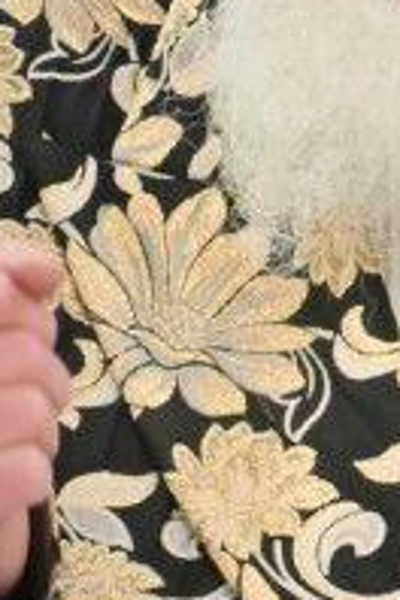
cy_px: 158
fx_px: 25815
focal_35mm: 1549
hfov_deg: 0.9
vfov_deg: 1.3
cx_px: 424
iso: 1250
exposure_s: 1/320
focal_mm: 200
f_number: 4
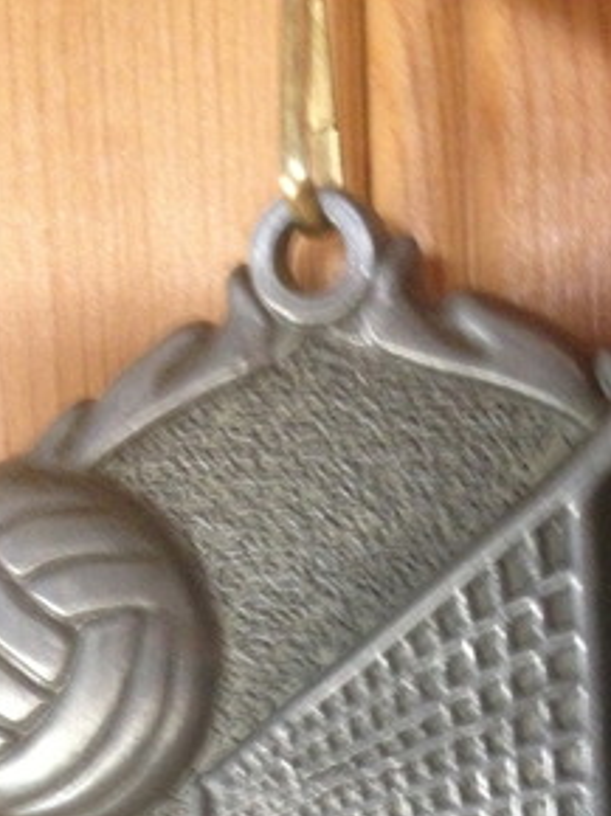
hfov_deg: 25.1
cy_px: 672
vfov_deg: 32.2
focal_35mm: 58
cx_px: 403
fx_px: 1367
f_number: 2.4
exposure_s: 1/15
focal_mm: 4.28
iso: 500
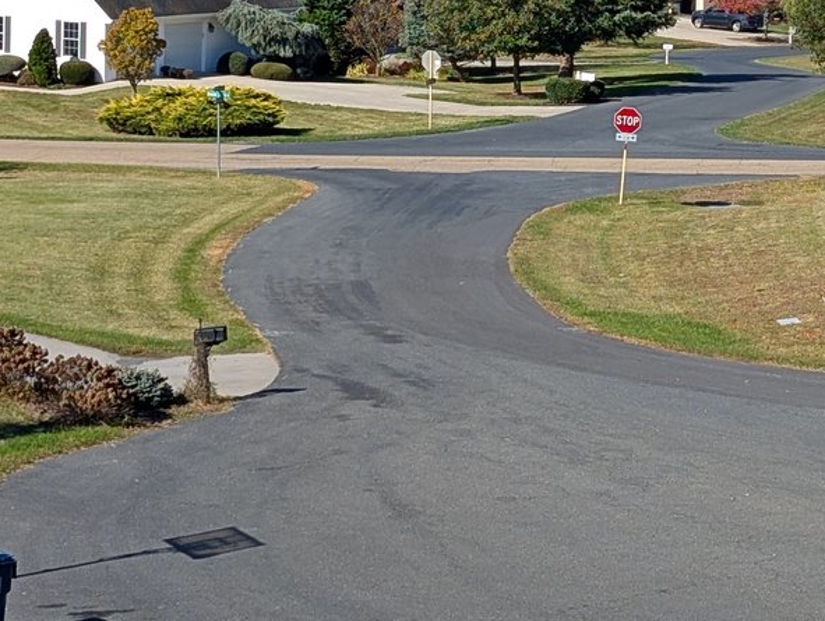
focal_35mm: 125
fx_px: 2983
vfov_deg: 11.8
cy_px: 73
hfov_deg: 15.6
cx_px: 688
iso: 20
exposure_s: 1/1244
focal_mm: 6.9
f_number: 1.68
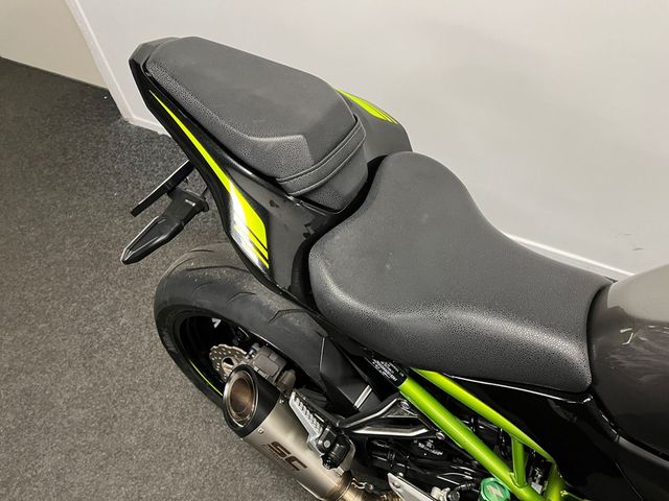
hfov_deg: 67.3
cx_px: 334
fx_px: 502
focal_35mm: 26
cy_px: 250
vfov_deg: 53.1
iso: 160
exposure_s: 1/50
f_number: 1.6
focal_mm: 5.1
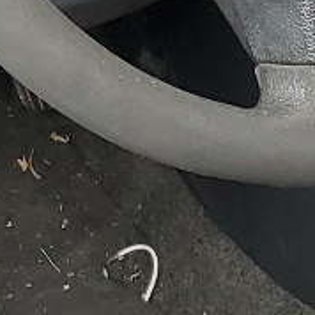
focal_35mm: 207
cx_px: 345
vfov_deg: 8.5
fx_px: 2131
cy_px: 159
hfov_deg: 8.4
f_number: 1.5
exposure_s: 1/238
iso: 50
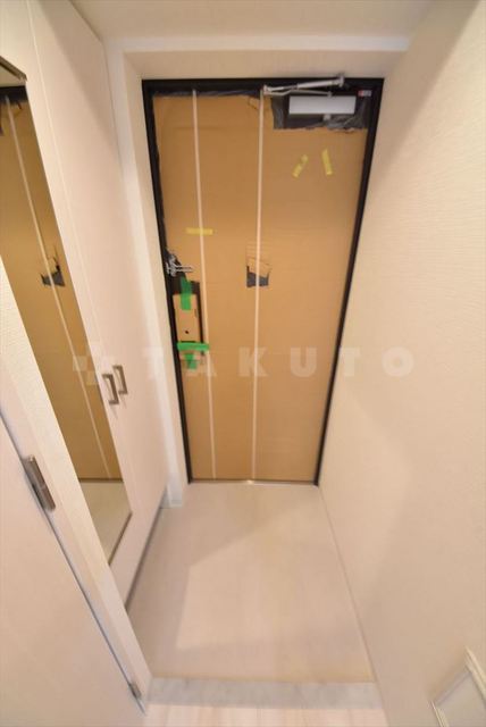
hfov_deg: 90.1
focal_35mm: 12
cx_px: 243
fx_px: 242
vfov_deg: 112.6
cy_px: 364
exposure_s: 1/4
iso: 640
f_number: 10
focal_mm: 8
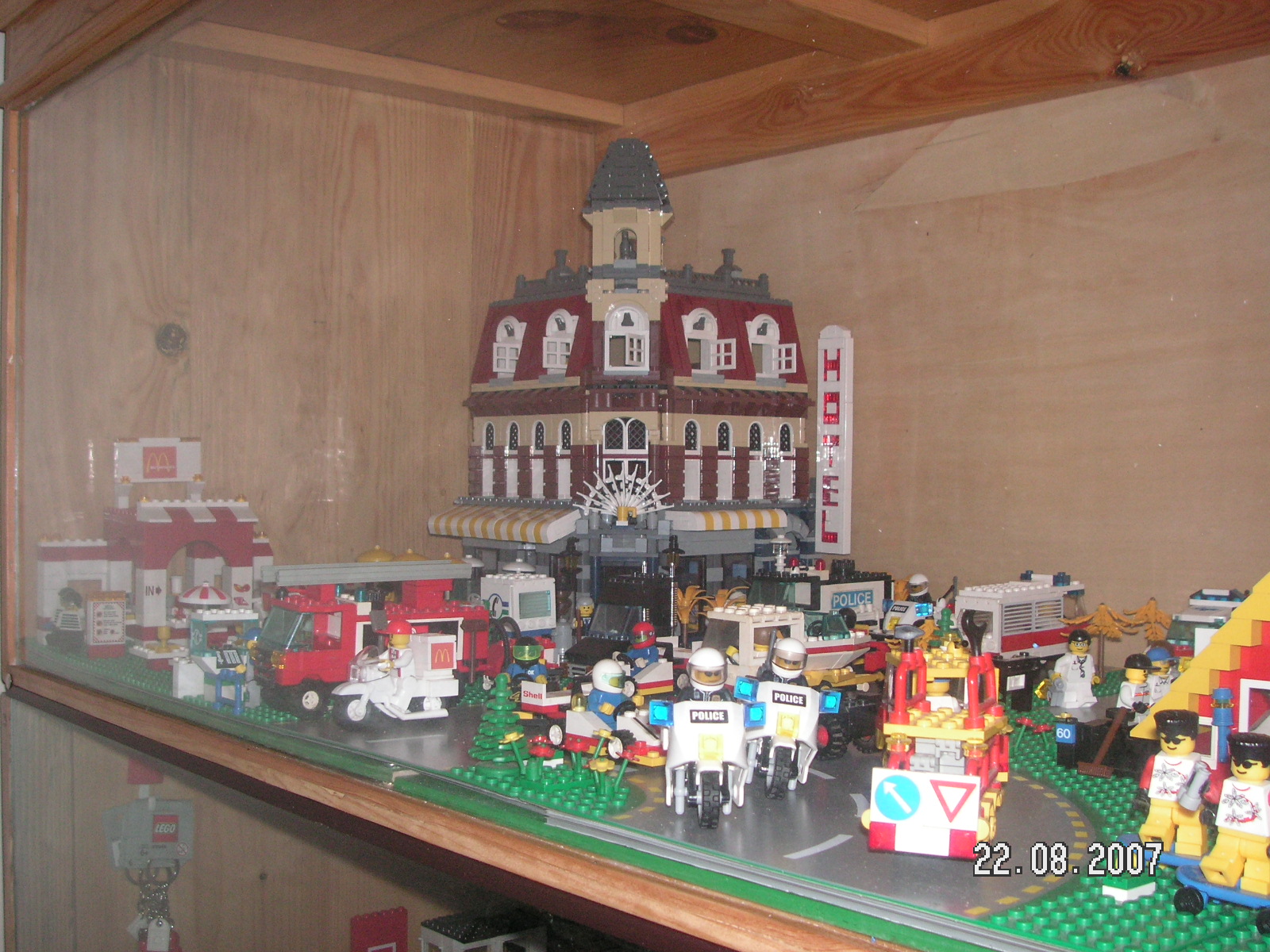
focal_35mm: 38
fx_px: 1394
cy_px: 476
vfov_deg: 37.7
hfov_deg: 49.0
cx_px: 635
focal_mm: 6.3
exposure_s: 1/45
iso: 160
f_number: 3.3
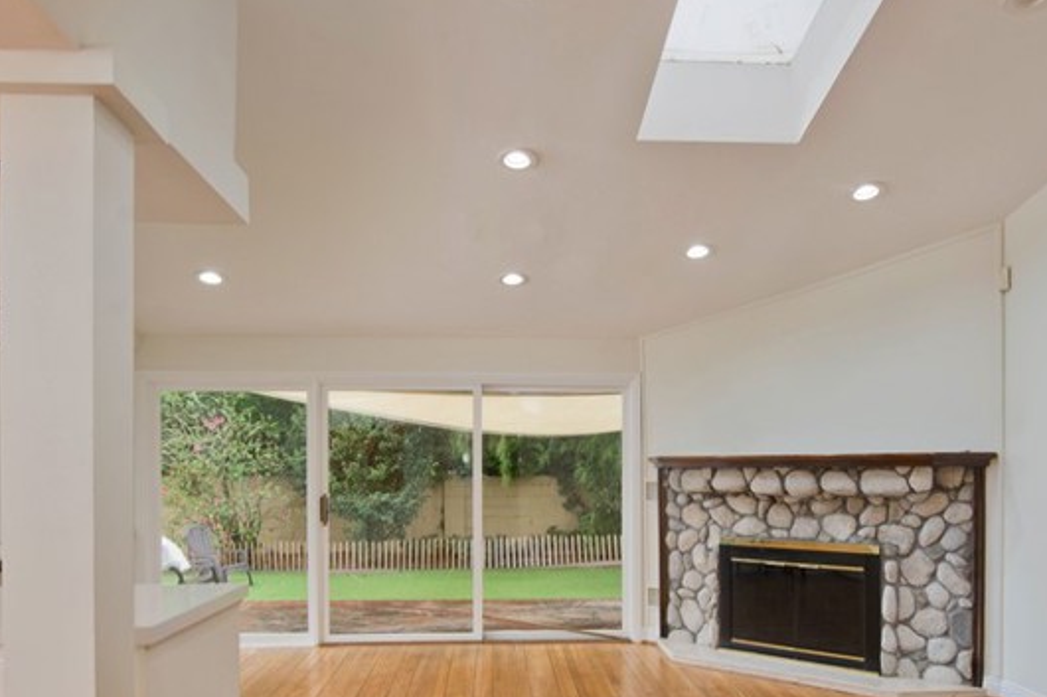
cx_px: 531
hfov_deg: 63.7
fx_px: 843
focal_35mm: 29
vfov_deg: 44.1
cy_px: 477
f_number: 8
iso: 400
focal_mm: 15
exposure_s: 1/60
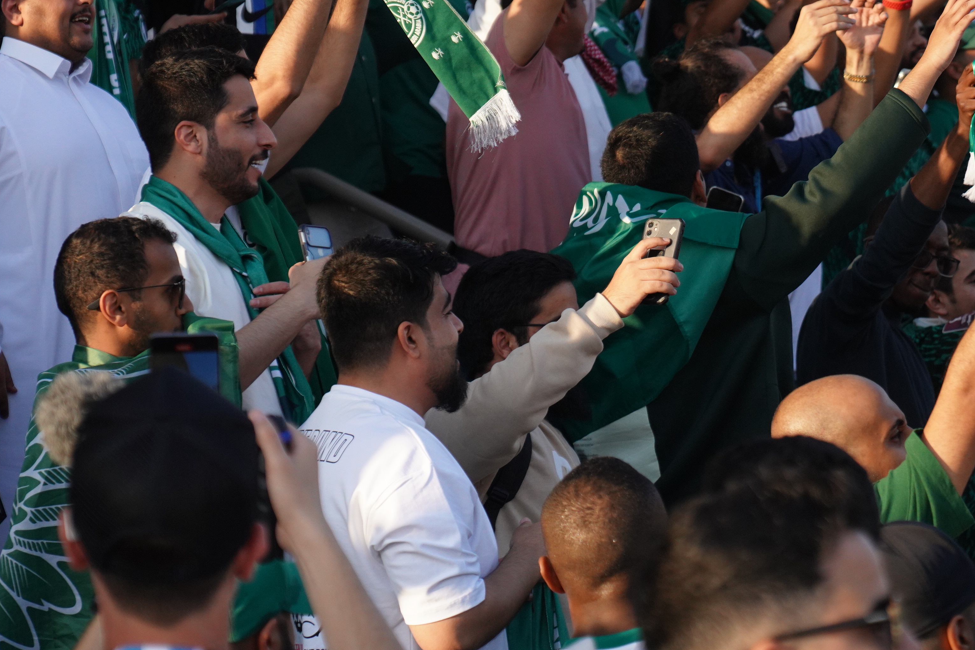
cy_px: 200
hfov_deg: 14.4
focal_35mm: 142
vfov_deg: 9.7
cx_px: 594
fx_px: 3846
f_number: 2.8
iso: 800
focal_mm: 70
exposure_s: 1/8000
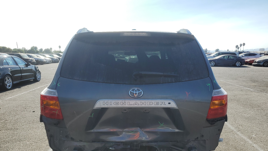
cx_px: 136
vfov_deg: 39.7
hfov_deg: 66.1
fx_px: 206
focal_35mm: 29
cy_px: 100
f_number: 1.5
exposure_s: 1/3333
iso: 50
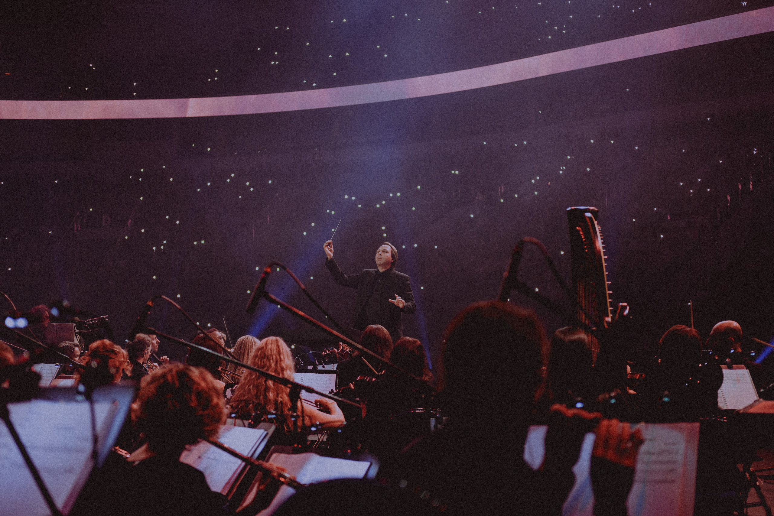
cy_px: 258
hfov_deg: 37.5
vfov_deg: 25.5
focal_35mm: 53
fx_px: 1139
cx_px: 387
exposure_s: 1/200
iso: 640
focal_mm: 35
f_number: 2
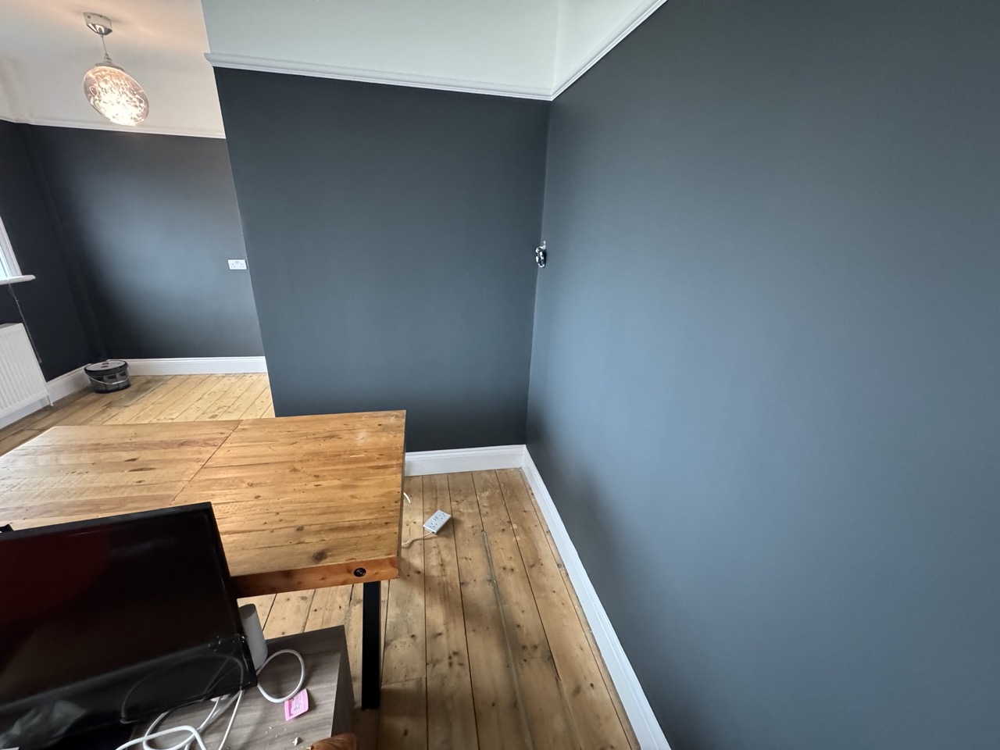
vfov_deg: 85.7
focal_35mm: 14
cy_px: 375
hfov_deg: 102.1
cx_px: 500
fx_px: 404
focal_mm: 2.22
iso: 1250
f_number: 2.2
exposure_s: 1/50
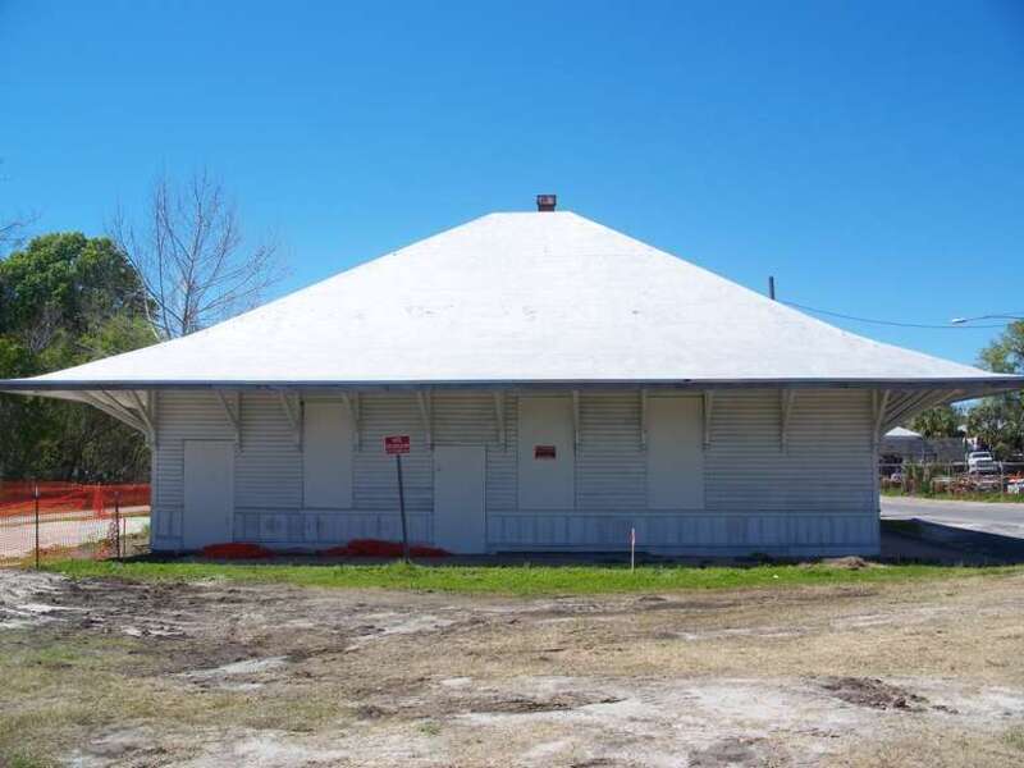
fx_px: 1095
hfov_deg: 50.1
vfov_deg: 38.7
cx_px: 512
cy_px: 384
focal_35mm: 37
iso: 64
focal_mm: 7.8
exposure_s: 1/500
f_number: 4
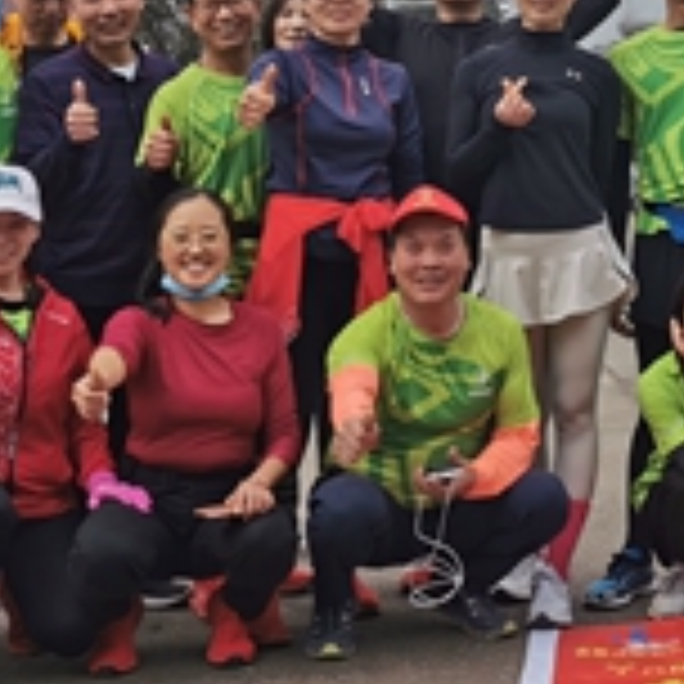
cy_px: 27
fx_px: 2101
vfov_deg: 18.1
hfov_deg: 18.1
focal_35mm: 94
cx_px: 639
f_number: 1.6
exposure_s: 1/2151
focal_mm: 5.56
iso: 50
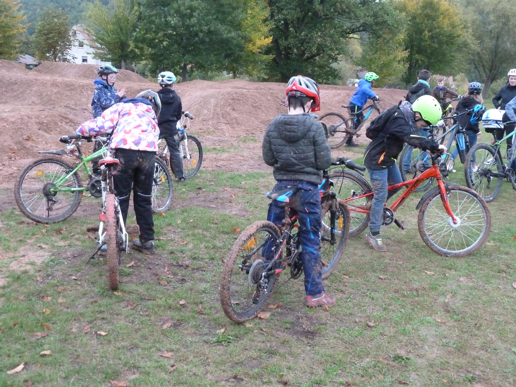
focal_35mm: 40
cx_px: 258
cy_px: 194
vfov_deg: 36.0
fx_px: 596
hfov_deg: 46.8
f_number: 3.6
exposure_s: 1/80
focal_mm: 6.5
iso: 800
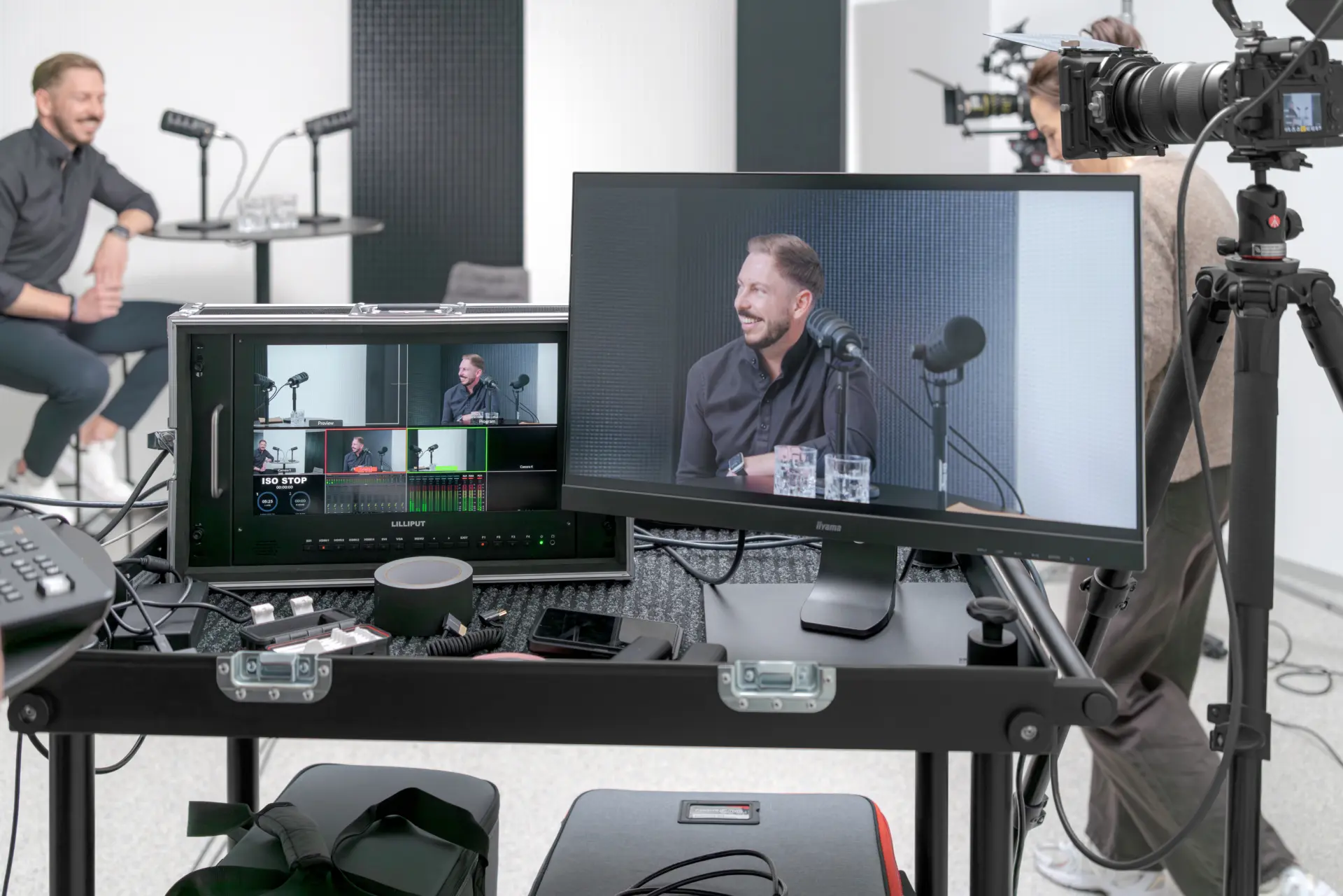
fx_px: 1418
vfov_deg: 35.1
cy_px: 448
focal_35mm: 38
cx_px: 672
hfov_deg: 50.7
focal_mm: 38
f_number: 2.8
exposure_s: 1/200
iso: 125
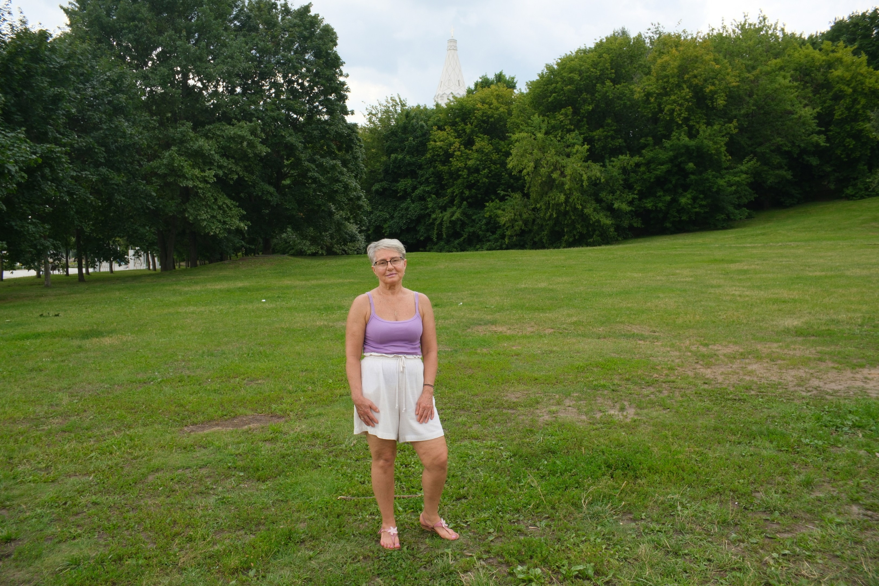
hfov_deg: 67.4
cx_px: 440
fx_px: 659
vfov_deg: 47.9
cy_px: 293
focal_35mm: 27
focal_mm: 18
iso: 320
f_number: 10
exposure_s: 1/105
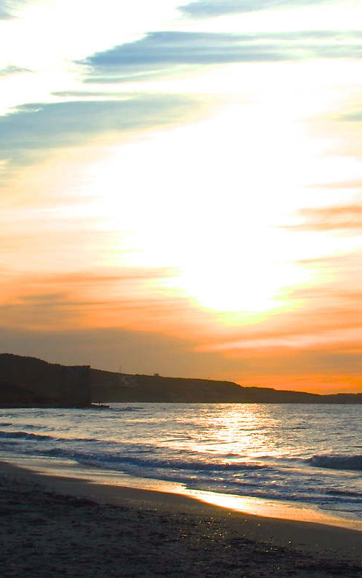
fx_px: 1768
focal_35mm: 112
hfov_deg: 11.6
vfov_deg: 18.6
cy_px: 248
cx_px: 364
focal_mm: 24
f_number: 13
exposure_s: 1/200
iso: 100
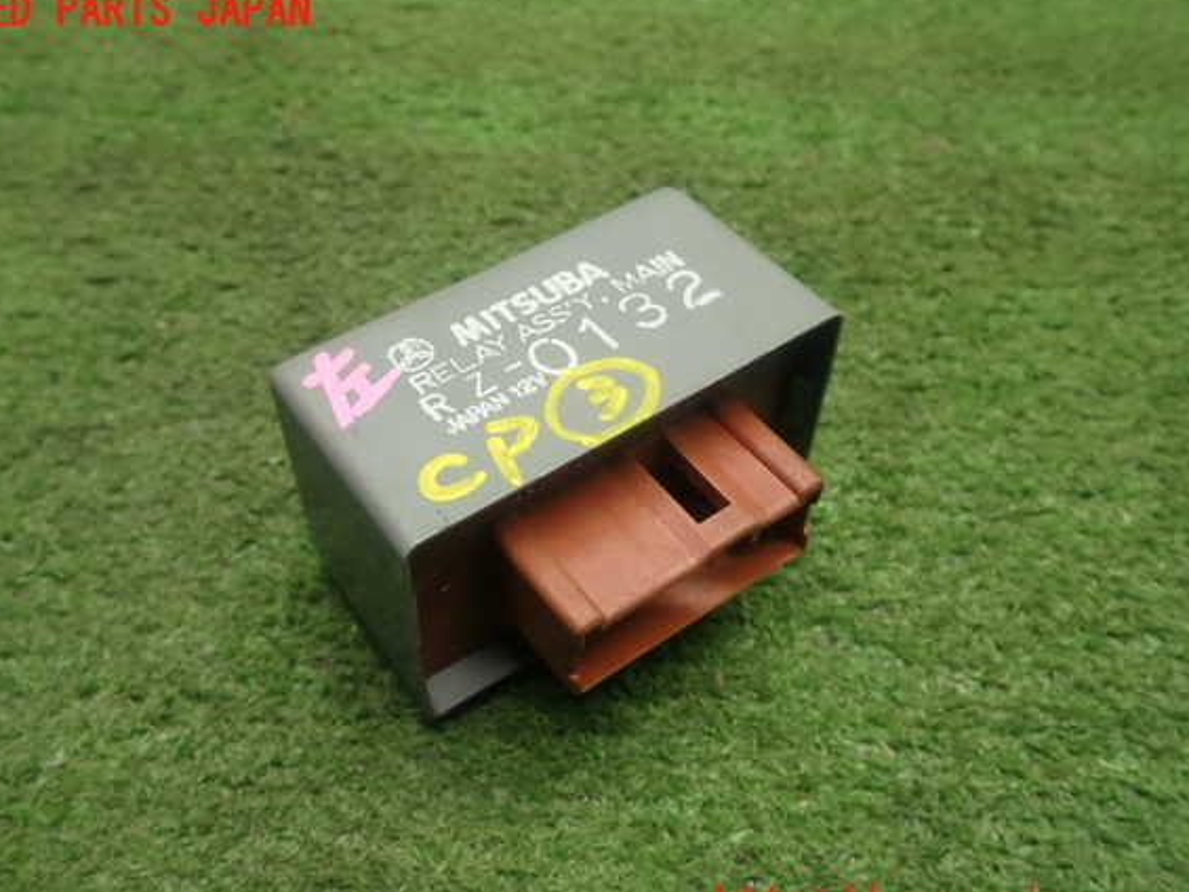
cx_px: 560
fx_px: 1168
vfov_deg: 41.8
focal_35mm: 34
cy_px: 459
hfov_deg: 53.9
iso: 200
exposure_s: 1/40
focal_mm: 5.79
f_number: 2.4
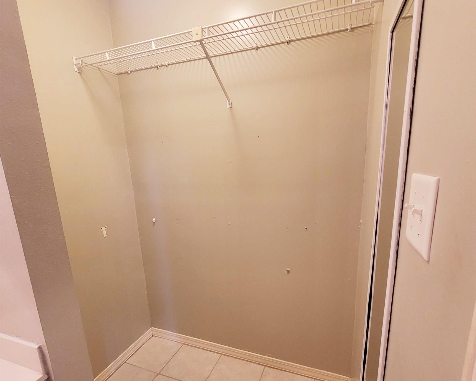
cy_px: 220
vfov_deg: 76.4
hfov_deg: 89.6
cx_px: 239
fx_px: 239
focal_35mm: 17
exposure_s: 1/60.2
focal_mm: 2.2
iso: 250
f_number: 2.2
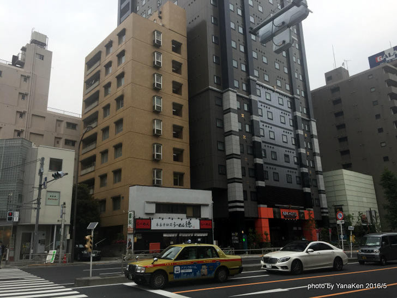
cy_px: 149
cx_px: 198
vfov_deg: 48.2
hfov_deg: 61.7
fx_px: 333
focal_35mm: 29
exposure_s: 1/1412
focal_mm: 4.2
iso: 32
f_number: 2.2
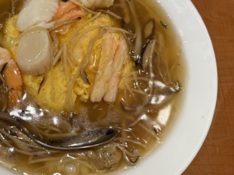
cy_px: 59
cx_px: 57
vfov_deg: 36.4
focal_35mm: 39
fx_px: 263
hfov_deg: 46.1
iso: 125
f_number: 1.78
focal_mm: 6.76
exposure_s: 1/120
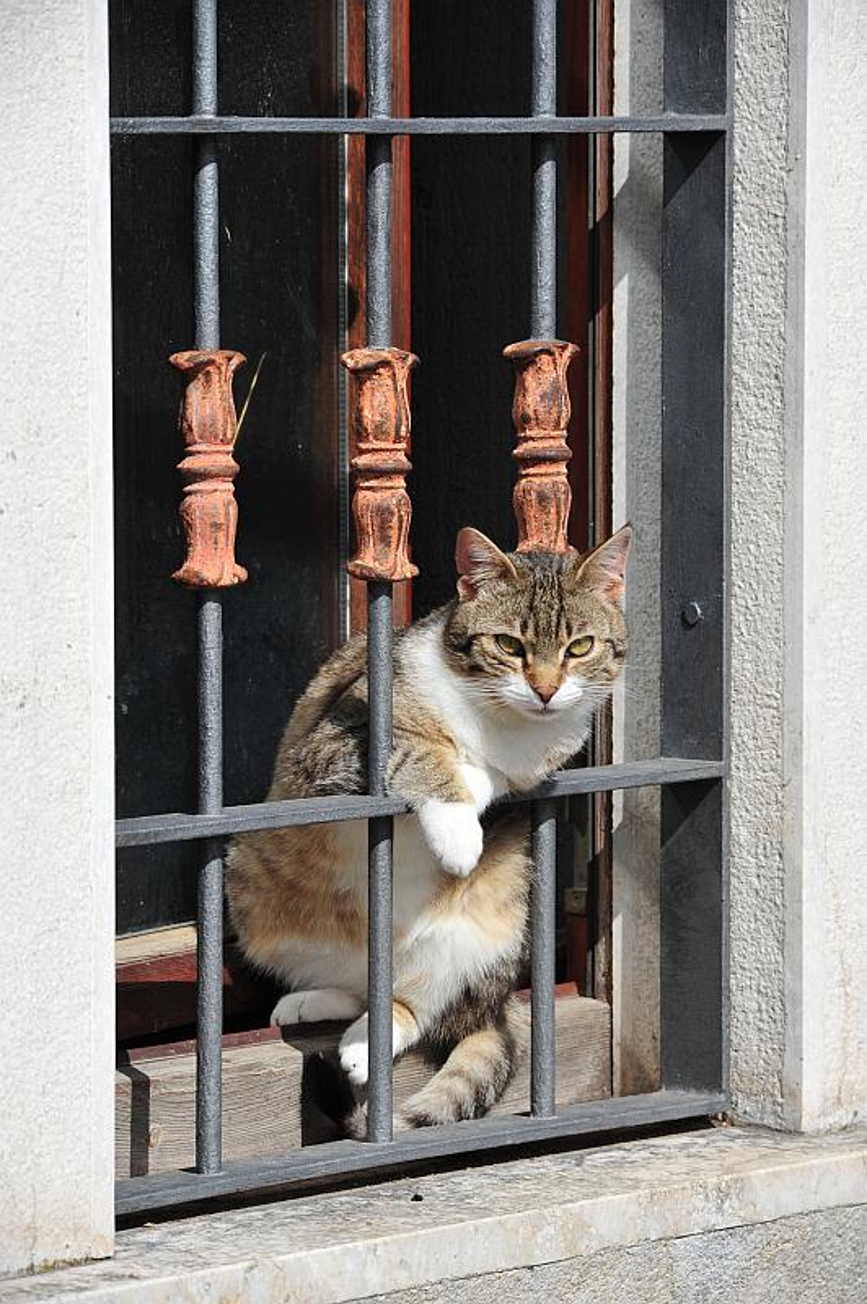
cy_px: 652
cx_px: 434
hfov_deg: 6.9
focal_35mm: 200
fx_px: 7237
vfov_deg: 10.3
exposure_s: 1/500
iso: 250
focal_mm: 200
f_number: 11
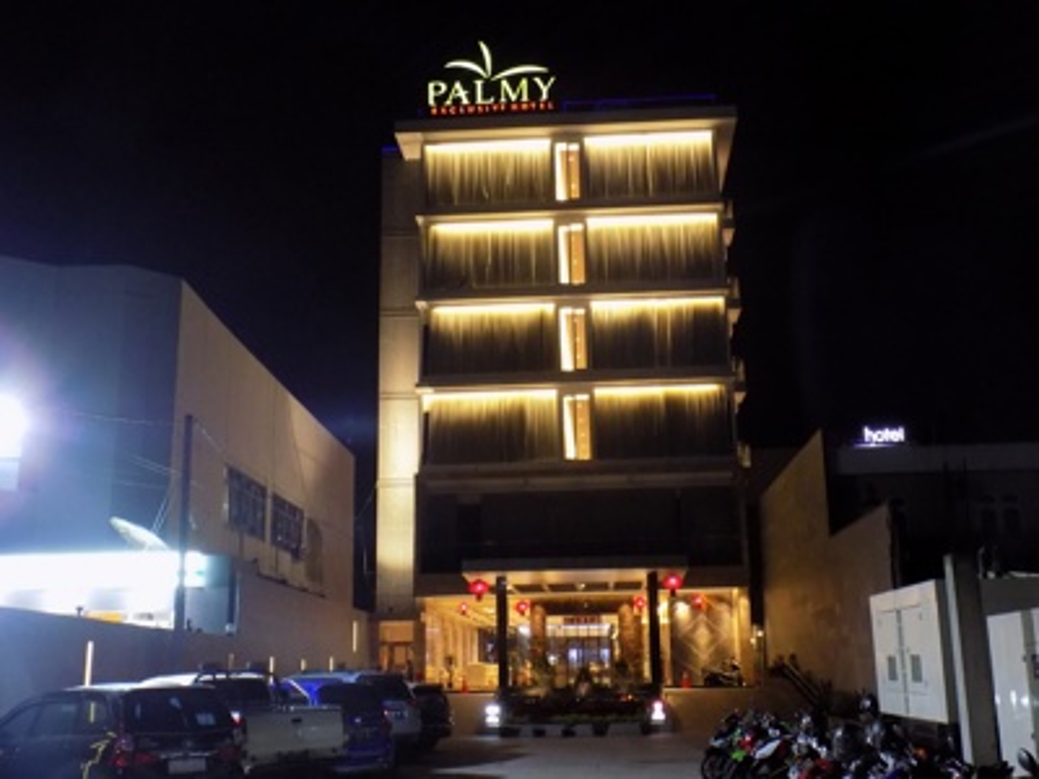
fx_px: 1111
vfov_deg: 38.7
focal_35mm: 37
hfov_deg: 50.1
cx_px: 520
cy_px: 390
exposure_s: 1/4
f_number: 3.5
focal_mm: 6.6
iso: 400
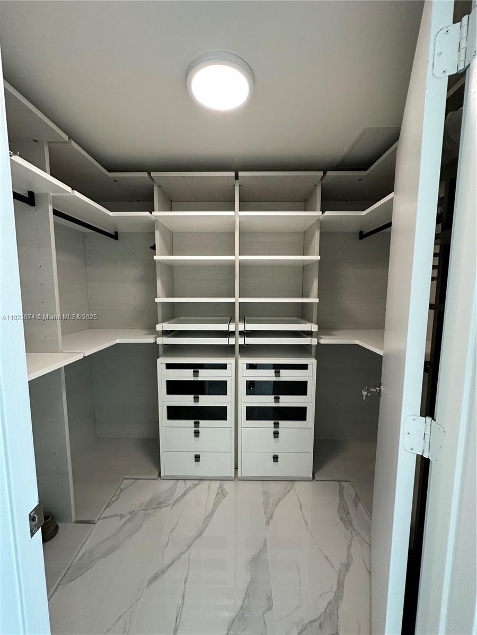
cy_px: 318
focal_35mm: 14
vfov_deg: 102.1
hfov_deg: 85.7
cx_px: 238
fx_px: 257
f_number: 2.2
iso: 200
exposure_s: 1/120
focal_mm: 2.22
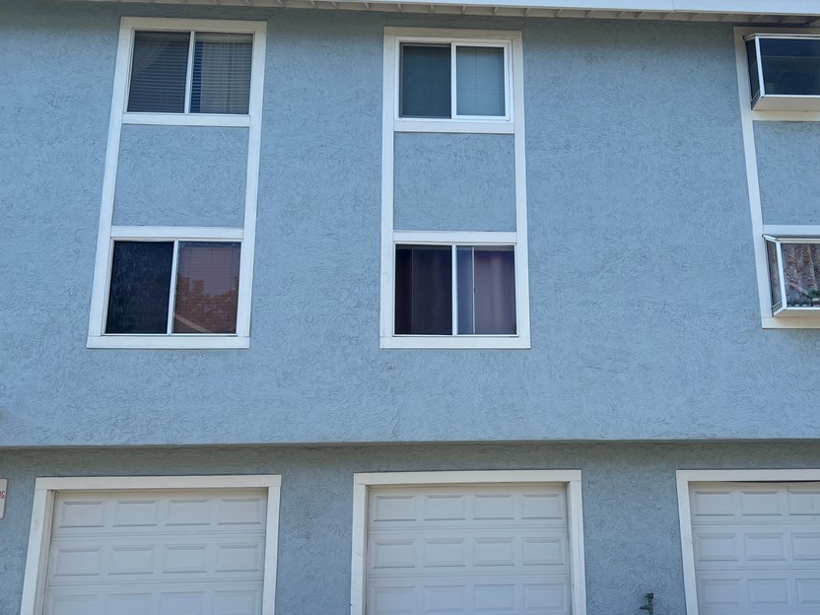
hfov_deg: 56.4
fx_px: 758
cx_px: 486
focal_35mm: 32
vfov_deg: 44.0
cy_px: 359
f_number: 1.5
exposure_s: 1/1468
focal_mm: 5.7
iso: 50
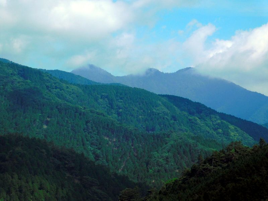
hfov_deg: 13.3
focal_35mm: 148
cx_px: 134
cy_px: 100
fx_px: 1146
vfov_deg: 10.0
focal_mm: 26.3
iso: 125
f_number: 10.2
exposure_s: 1/400
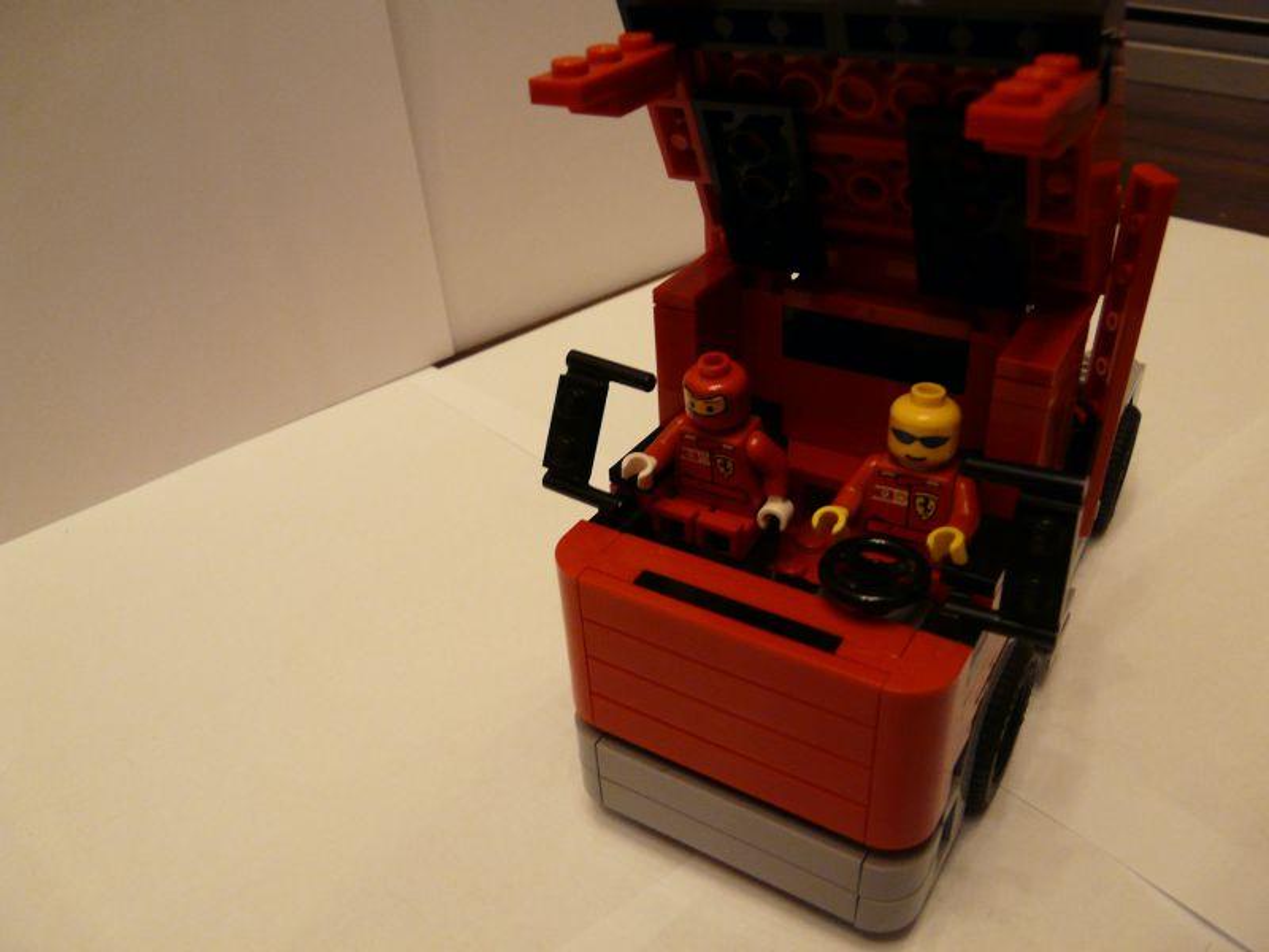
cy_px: 476
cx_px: 634
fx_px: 1026
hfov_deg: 63.4
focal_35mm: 28
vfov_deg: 49.7
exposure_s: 1/10
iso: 200
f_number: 2.8
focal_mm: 4.6
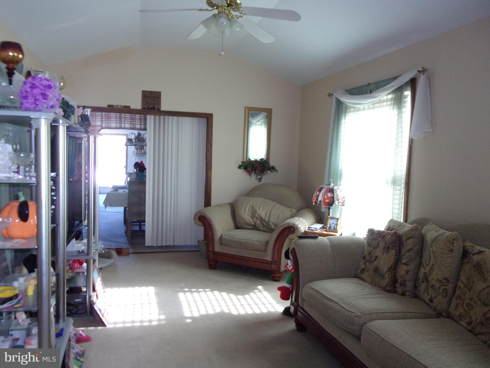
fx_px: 396
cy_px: 184
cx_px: 245
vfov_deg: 49.7
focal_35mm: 28
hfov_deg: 63.4
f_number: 3.9
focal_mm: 5.1
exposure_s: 1/34
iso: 236
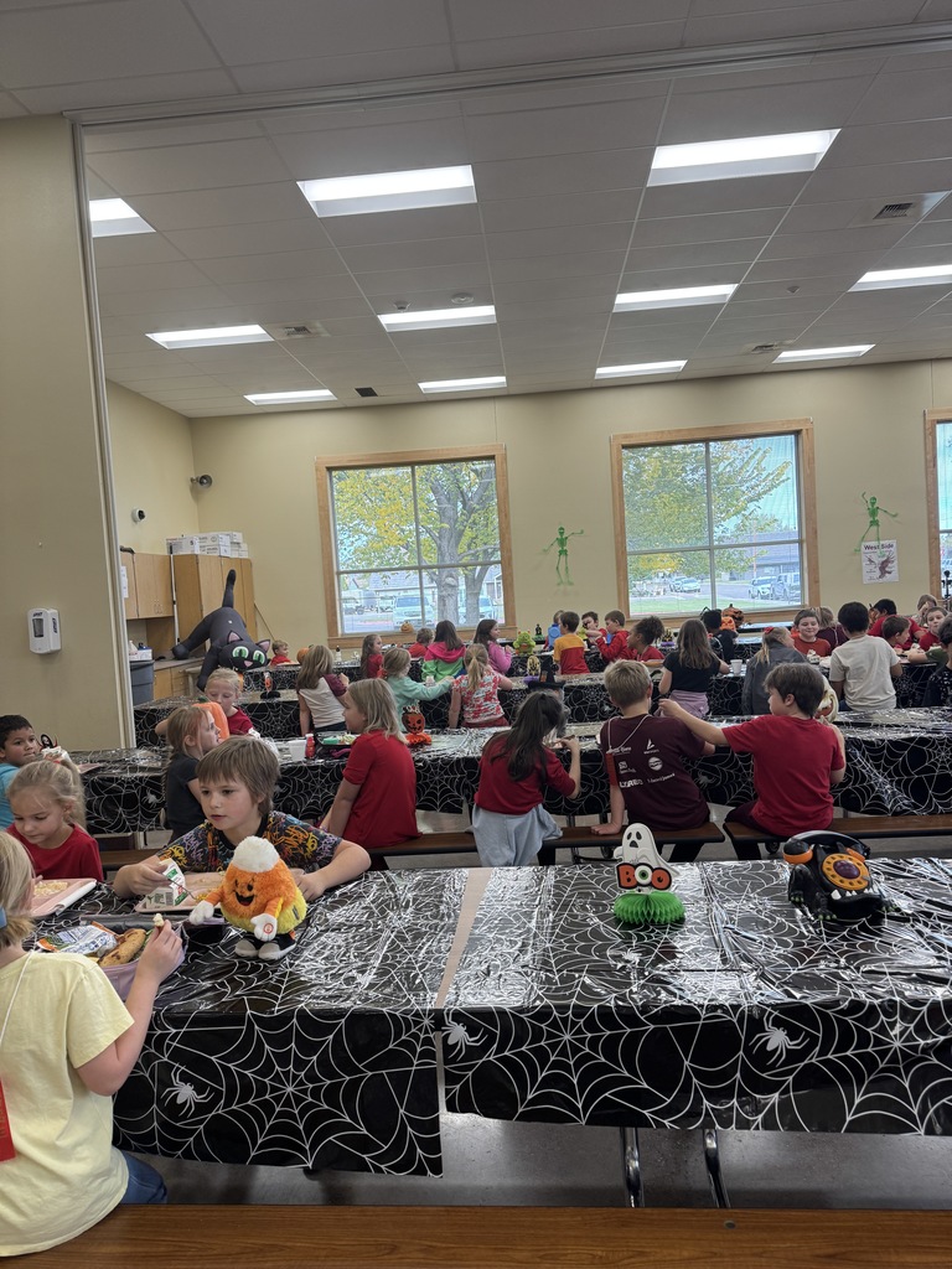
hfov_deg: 56.8
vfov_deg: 71.6
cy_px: 634
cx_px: 476
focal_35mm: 24
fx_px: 880
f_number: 1.78
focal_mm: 6.76
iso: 125
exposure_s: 1/120
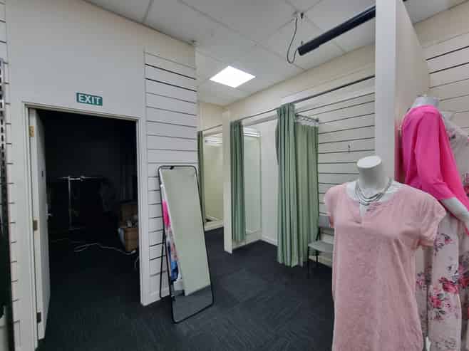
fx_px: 176
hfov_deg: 106.2
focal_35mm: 13
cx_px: 234
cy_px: 176
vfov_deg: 89.9
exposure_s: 1/50
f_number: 2.2
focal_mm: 2.2
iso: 125
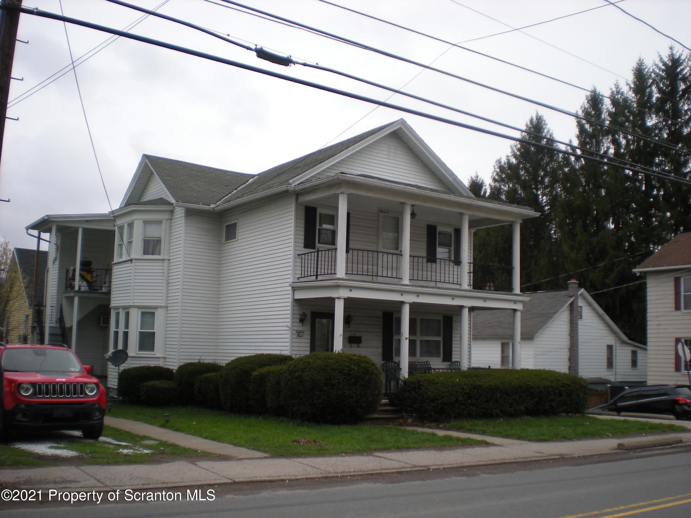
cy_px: 259
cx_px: 346
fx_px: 759
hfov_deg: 49.0
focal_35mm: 38
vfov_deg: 37.7
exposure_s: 1/197
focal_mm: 6.3
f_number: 3.1
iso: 64
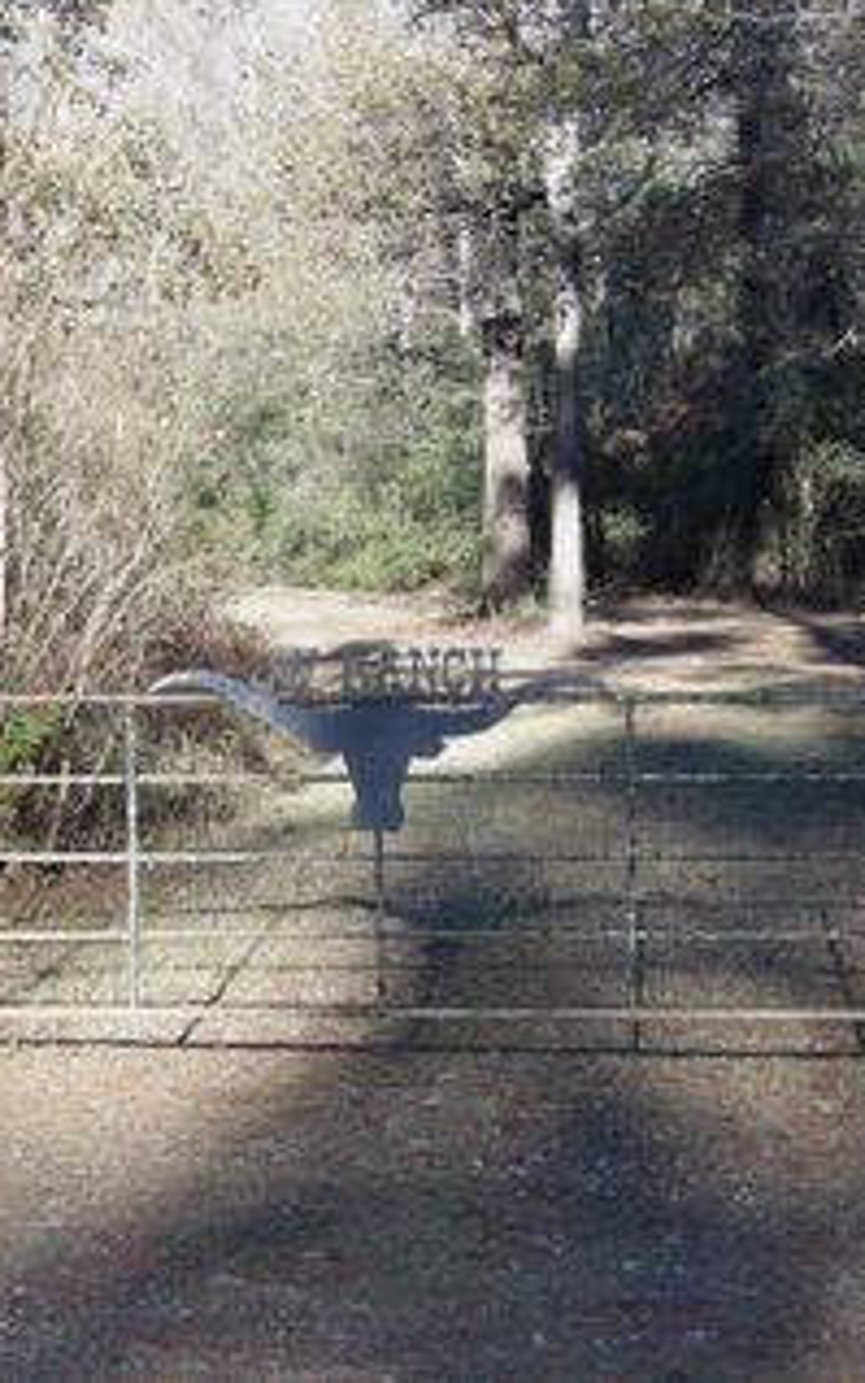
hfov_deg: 14.7
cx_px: 372
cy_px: 685
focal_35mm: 89
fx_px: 3354
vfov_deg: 23.3
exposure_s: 1/136
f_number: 4
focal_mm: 11.1
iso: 100
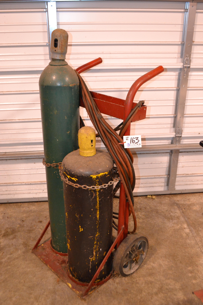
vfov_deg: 53.1
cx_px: 102
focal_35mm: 36
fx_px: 304
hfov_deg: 36.9
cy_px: 152
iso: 1800
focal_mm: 24
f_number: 4
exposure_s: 1/60
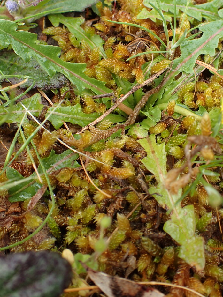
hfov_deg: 32.7
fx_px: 378
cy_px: 101
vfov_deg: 42.4
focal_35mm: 44
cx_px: 144
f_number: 3.2
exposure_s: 1/160
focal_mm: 5.5
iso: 100
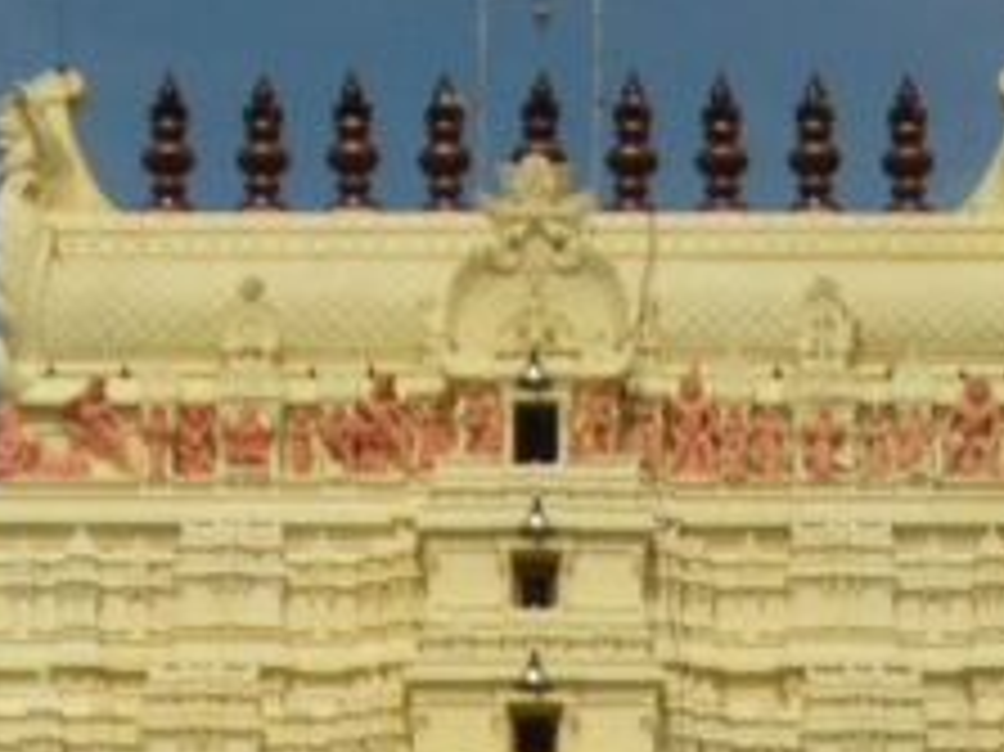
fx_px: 7334
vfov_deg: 5.7
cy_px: 1635
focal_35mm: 253
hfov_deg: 7.8
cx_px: 531
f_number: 7.3
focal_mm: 9.1
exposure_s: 1/351
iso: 50
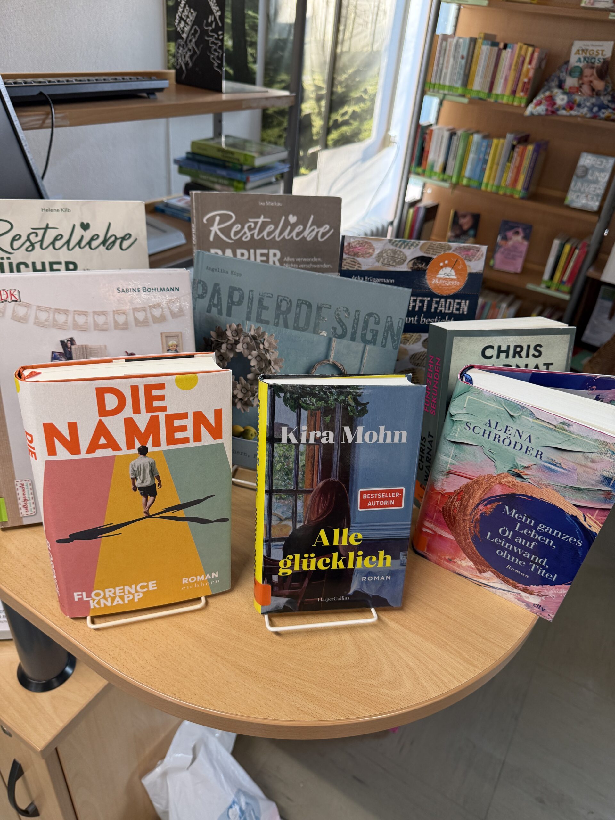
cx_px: 308
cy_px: 410
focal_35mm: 24
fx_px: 569
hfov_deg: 56.8
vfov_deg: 71.6
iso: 200
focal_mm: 6.76
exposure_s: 1/121
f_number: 1.78
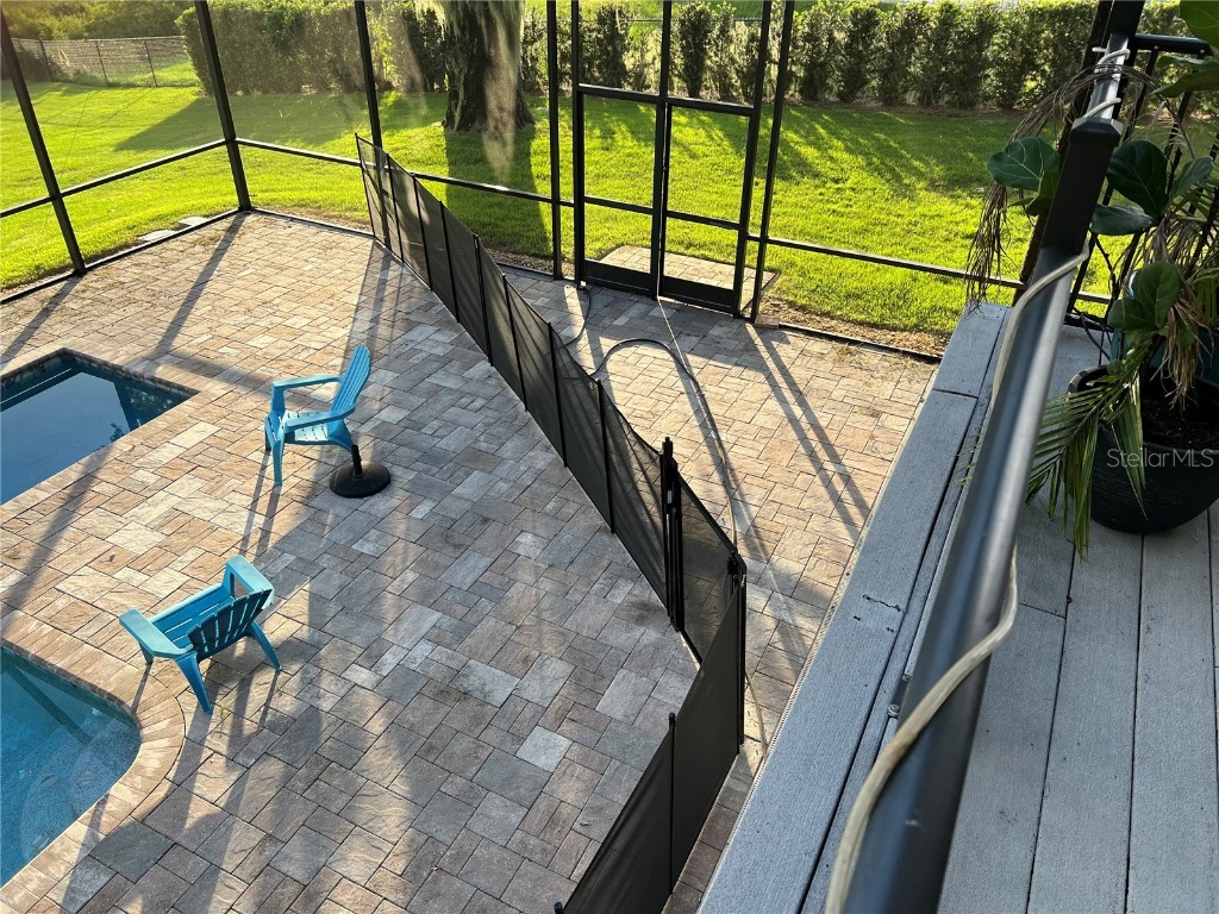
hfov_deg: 67.3
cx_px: 610
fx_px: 916
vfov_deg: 53.1
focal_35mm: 26
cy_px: 457
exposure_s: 1/443
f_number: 1.5
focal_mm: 5.7
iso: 50
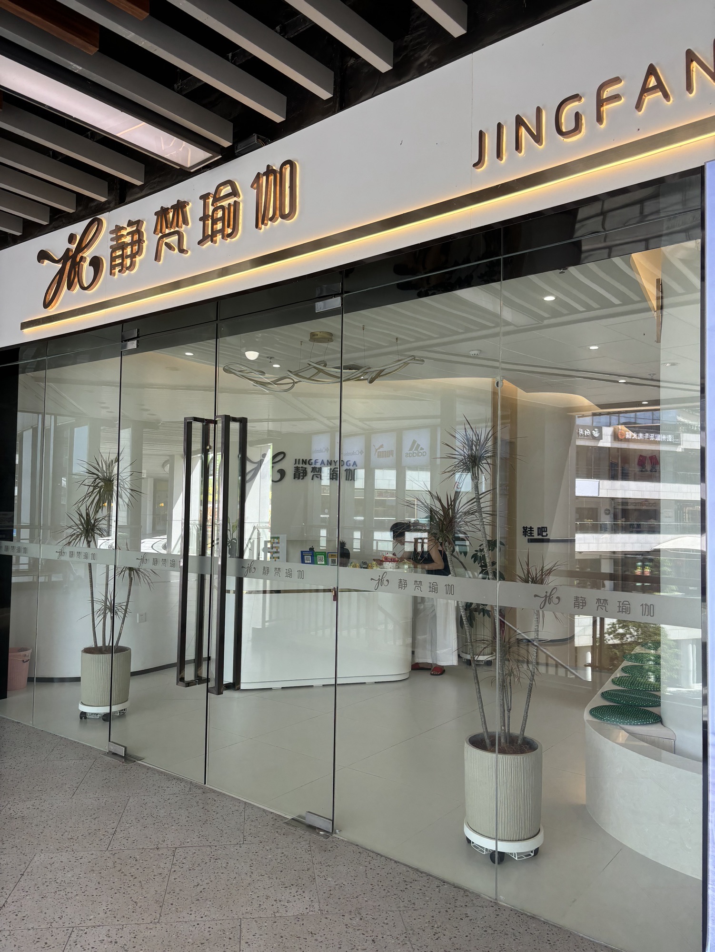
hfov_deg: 53.1
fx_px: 715
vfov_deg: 67.3
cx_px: 358
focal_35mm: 26
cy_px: 476
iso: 40
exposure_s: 1/240
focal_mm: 5.96
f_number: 1.6
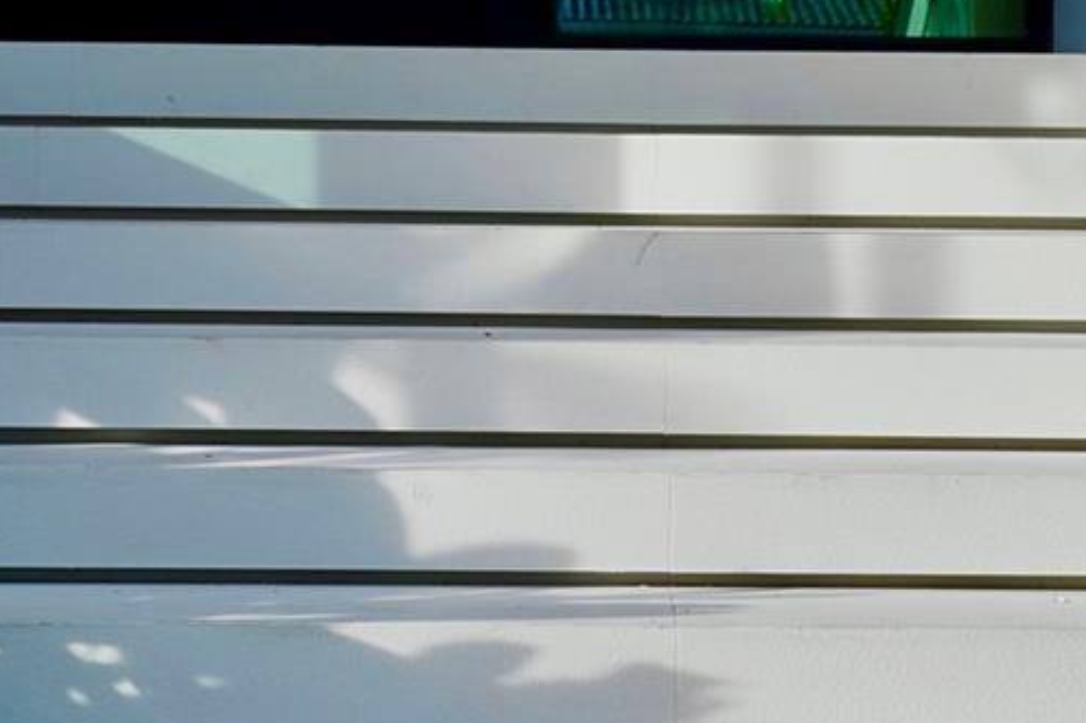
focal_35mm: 113
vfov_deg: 12.0
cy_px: 101
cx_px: 644
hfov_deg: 18.1
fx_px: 3406
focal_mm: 35
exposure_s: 1/320
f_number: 5.6
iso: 100
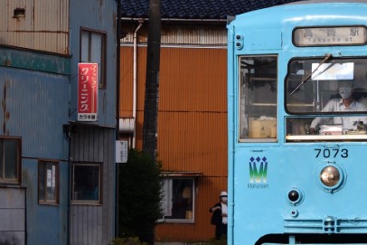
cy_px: 12
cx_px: 221
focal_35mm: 281
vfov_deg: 4.9
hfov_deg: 7.3
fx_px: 2866
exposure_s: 1/800
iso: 100
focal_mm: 66
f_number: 5.6
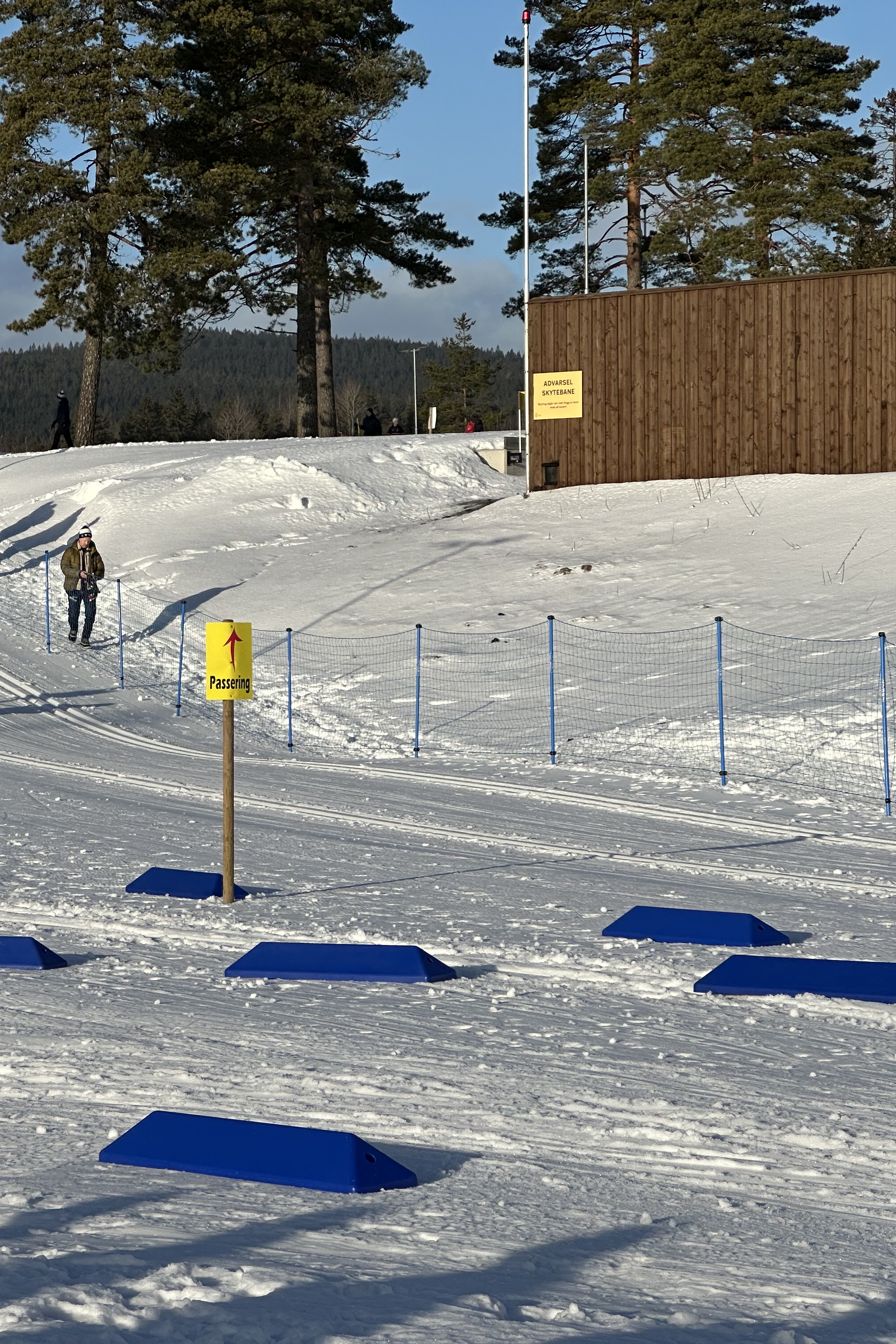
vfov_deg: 19.1
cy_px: 671
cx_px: 50
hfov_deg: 12.7
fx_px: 3994
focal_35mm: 107
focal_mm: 9
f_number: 2.8
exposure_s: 1/1119
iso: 32
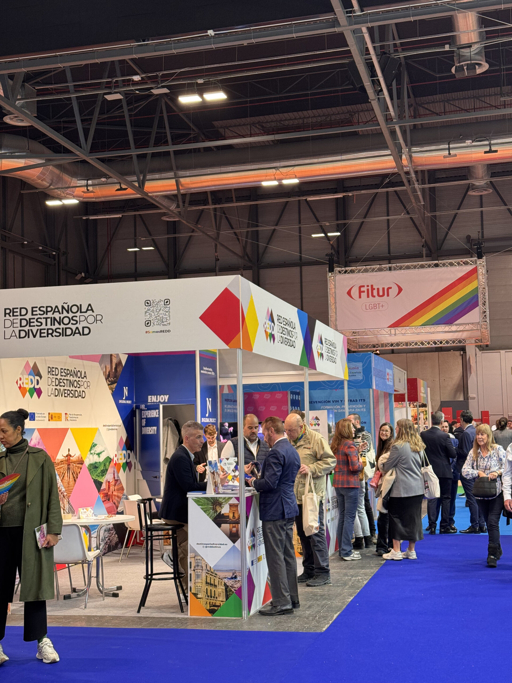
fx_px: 947
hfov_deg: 30.3
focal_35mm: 48
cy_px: 342
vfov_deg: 39.7
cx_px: 256
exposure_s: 1/50
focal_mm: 6.76
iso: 80
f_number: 1.78
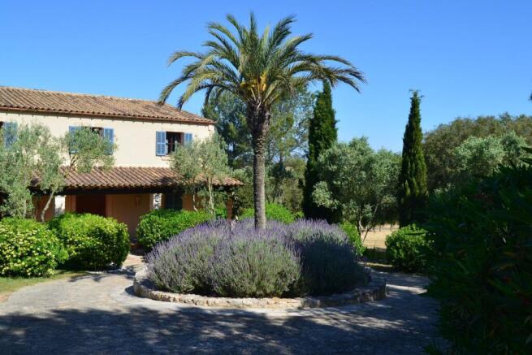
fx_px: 510
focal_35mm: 34
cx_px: 266
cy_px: 178
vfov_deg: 38.4
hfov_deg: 55.1
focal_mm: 23
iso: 200
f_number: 10
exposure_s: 1/320
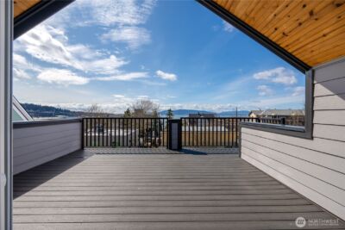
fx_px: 158
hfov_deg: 95.0
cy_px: 115
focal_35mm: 16
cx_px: 172
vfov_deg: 72.1
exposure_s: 1/1000
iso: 250
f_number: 9
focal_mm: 16.5
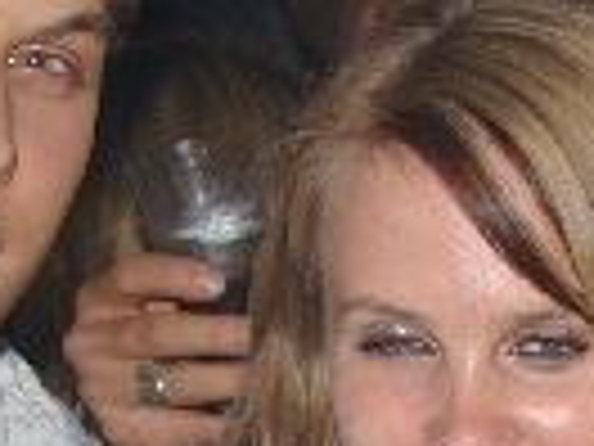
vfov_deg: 7.1
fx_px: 3569
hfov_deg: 9.3
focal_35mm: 208
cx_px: 783
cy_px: 441
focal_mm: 28
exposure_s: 1/45
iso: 200
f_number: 4
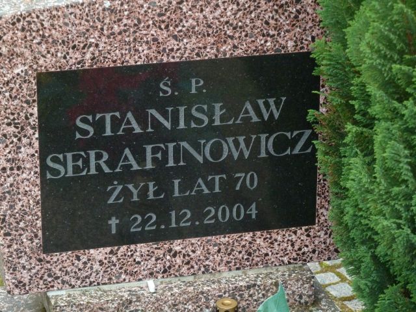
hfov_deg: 14.4
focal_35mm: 137
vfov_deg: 10.8
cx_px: 208
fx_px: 1646
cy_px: 156
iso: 400
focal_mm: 22.5
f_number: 4.5
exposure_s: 1/160
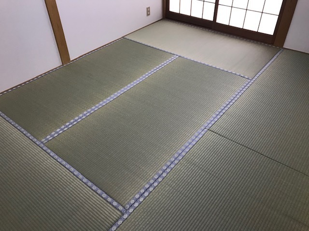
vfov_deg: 49.7
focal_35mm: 28
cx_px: 154
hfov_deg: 63.4
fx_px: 250
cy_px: 116
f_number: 1.8
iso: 40
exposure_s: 1/24
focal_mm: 3.99
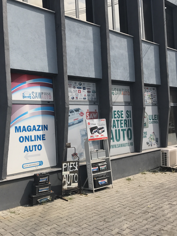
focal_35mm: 38
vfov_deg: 49.0
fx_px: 259
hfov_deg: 37.6
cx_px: 72
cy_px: 118
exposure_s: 1/3195
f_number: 1.8
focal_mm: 3.99
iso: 20
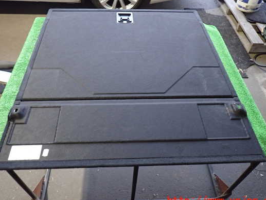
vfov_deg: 48.2
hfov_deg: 61.6
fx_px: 223
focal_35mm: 29
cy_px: 92
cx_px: 129
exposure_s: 1/30
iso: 640
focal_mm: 4.5
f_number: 2
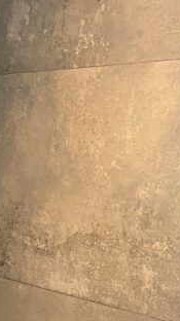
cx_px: -185
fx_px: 791
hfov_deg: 11.6
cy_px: 387
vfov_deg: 21.3
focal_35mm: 93
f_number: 1.8
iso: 250
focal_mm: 4.25
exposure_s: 1/60
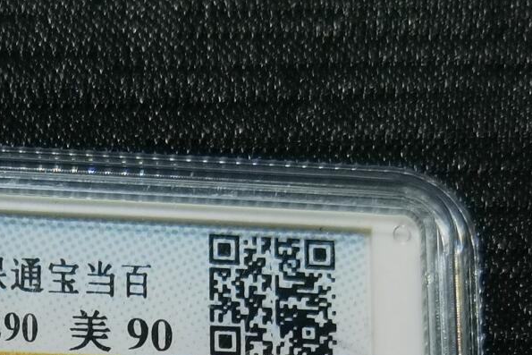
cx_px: 9
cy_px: 730
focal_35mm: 173
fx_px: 2557
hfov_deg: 11.8
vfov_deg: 7.6
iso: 64
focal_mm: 6.67
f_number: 1.9
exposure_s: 1/100
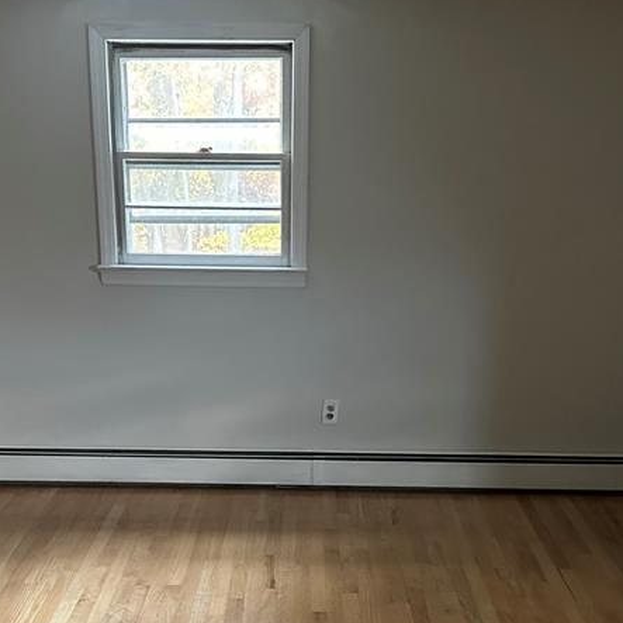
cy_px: 456
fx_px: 998
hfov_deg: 34.6
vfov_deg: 34.1
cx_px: 280
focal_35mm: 49
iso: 1000
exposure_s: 1/40
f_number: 1.78
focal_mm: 6.86
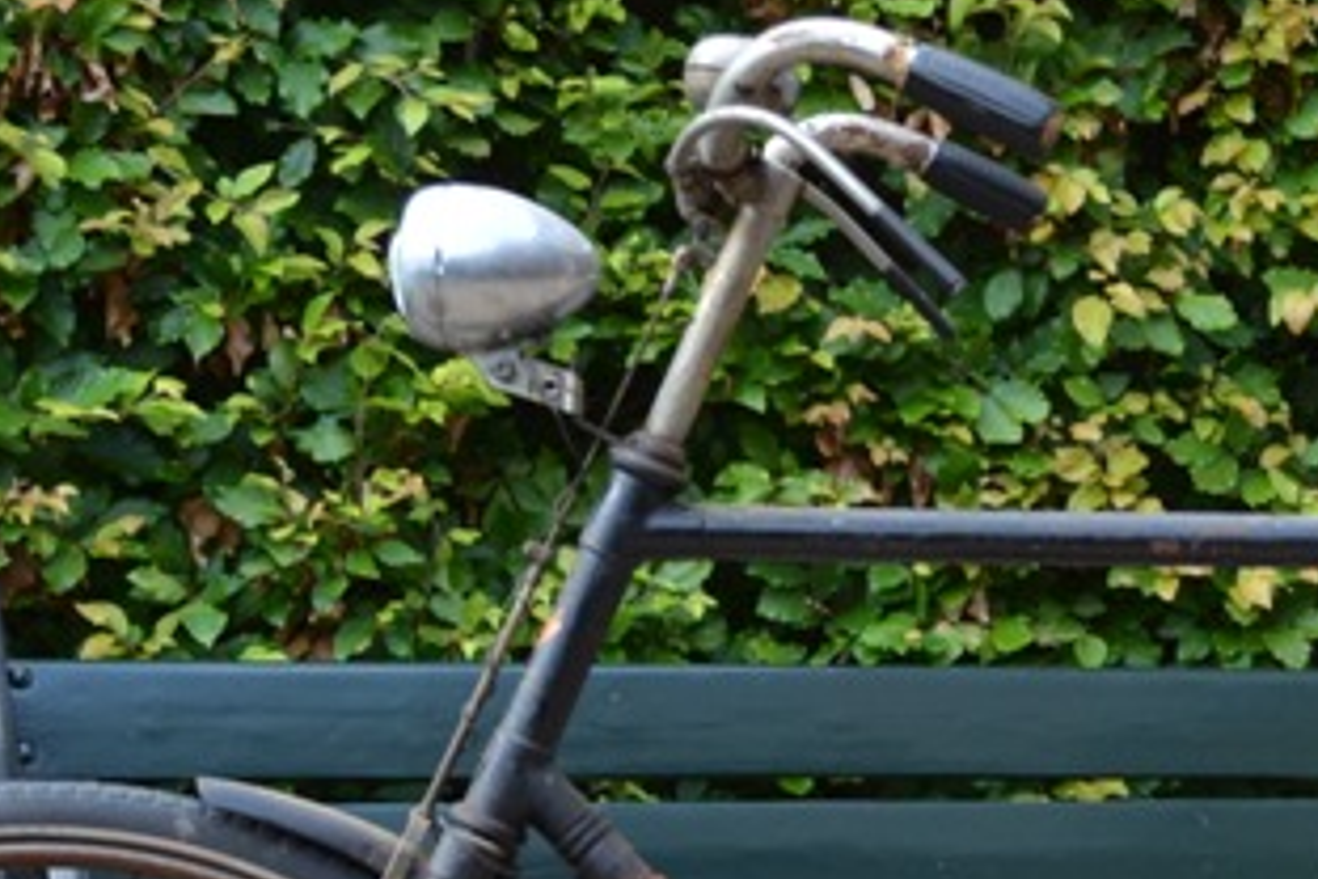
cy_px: 1114
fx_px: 4320
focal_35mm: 118
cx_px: 1174
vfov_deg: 11.3
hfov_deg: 17.1
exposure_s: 1/125
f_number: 5.6
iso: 180
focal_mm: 24
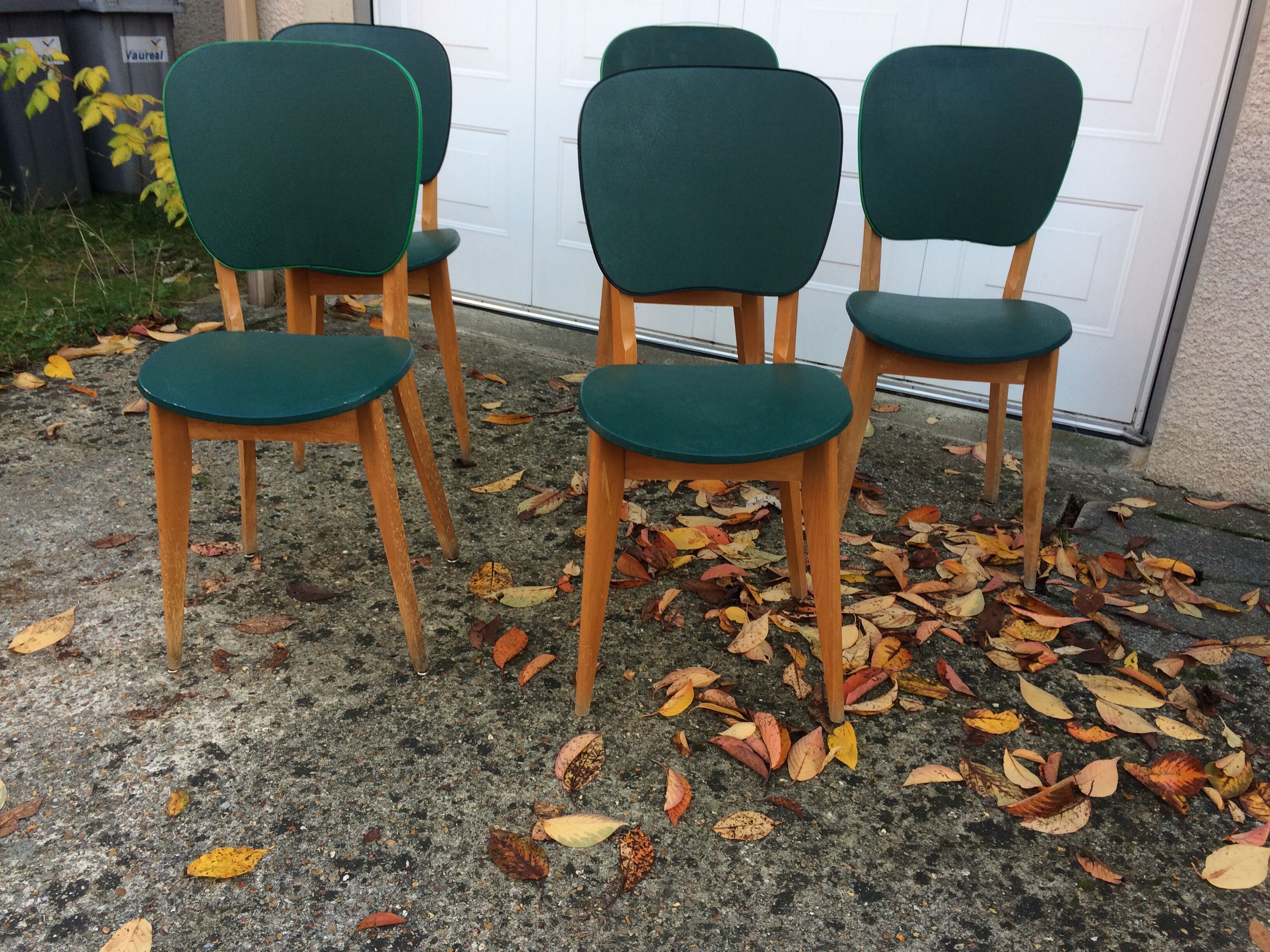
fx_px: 1064
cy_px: 476
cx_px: 635
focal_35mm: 29
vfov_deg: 48.2
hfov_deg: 61.7
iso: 40
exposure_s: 1/100
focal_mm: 4.15
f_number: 2.2
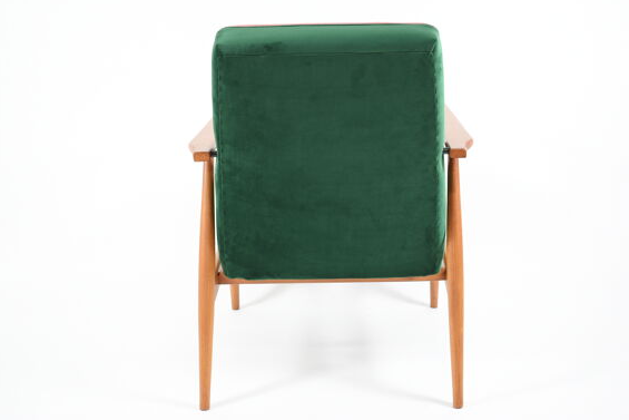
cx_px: 331
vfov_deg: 26.5
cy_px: 201
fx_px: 891
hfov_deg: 38.9
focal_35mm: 51
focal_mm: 32
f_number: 4.5
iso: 100
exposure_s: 1/6
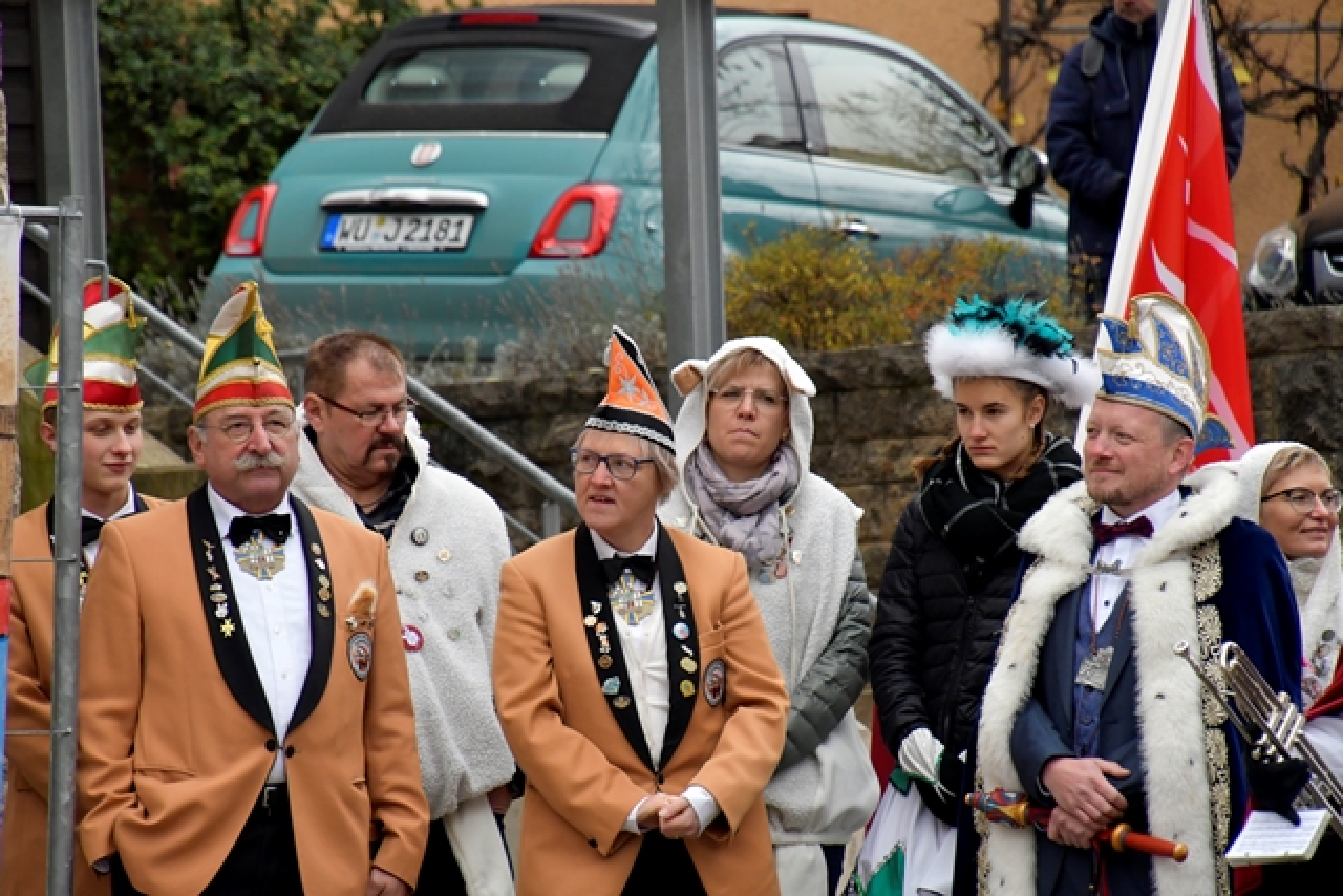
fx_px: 11193
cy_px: 448
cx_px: 672
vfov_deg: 4.6
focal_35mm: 300
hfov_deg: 6.9
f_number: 9
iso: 2000
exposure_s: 1/320
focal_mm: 200
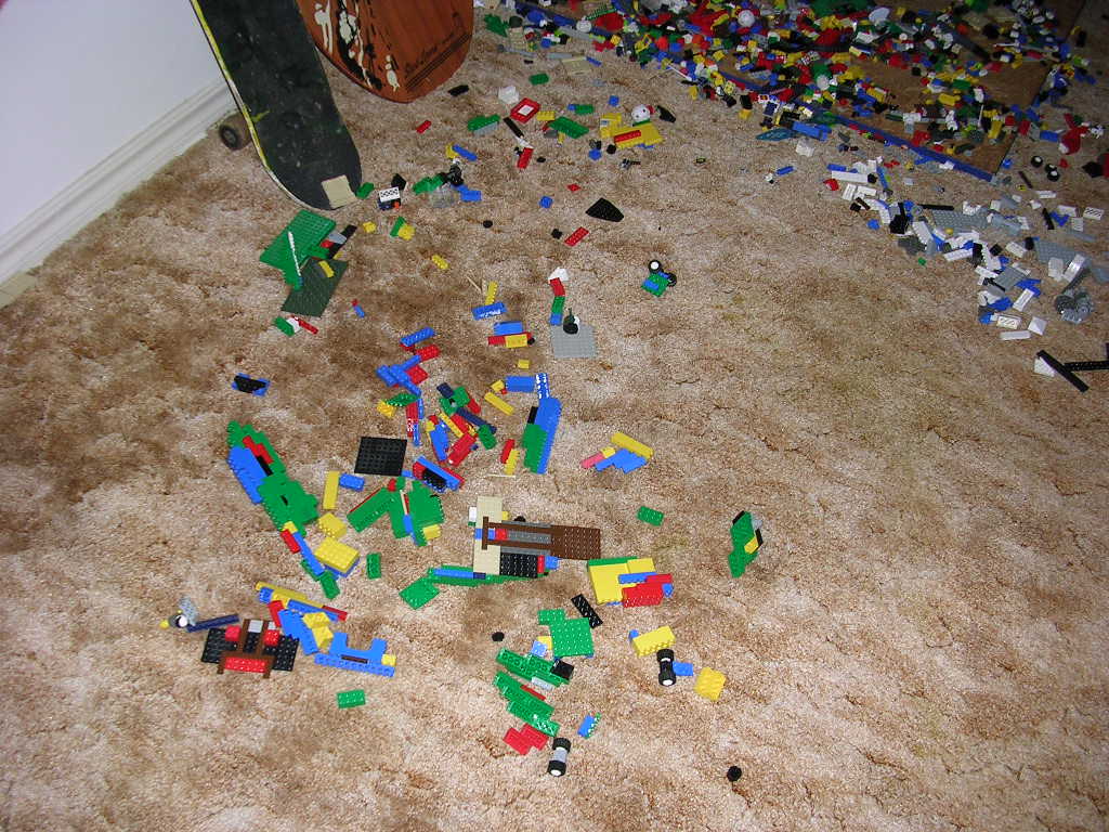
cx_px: 554
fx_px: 1217
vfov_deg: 37.7
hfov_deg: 49.0
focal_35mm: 38
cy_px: 416
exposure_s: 1/60.1
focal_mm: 5.8
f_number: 2.8
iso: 50
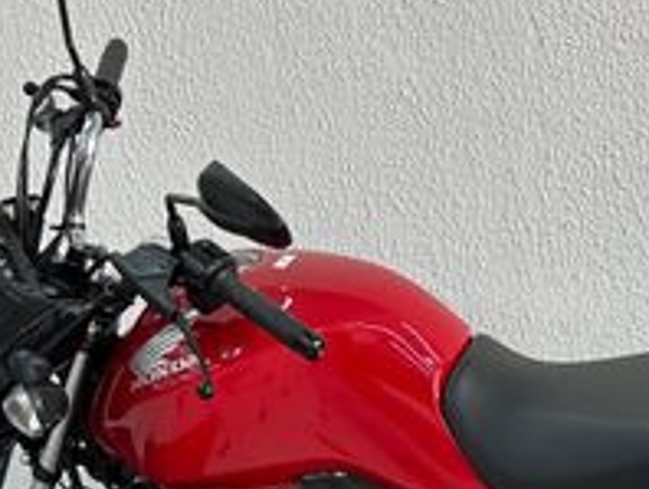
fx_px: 1070
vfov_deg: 24.6
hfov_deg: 33.2
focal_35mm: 57
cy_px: 479
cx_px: 472
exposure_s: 1/120
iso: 200
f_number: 1.78
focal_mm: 6.86
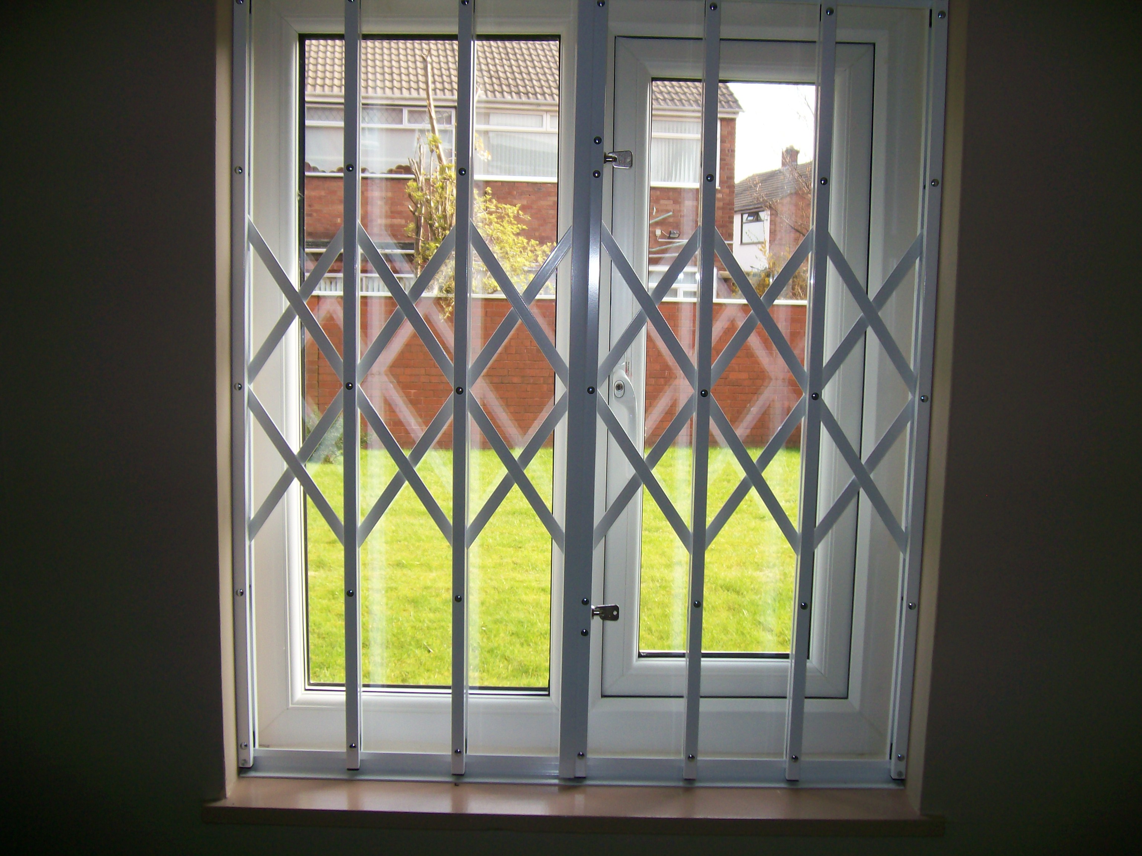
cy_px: 428
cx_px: 571
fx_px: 1155
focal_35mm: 35
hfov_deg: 52.6
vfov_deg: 40.7
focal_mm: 5.8
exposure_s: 1/228
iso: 80
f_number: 2.8
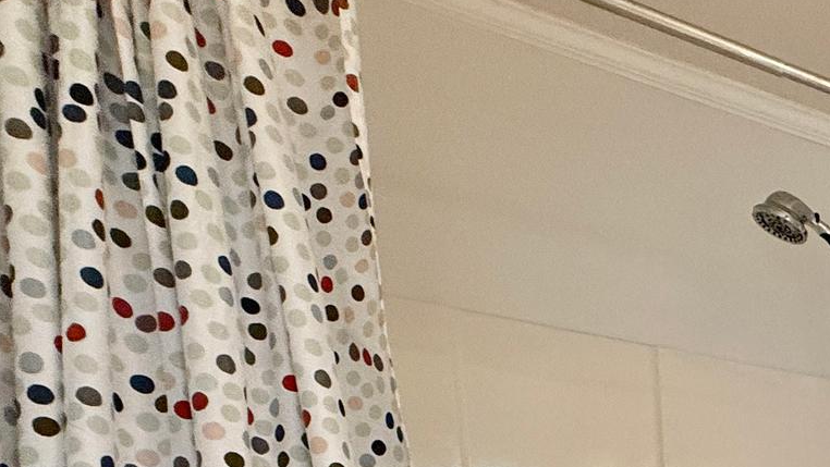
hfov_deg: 34.7
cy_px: 753
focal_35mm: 41
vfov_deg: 22.3
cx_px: 1078
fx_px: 903
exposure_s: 1/60
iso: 400
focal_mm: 2.22
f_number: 2.2
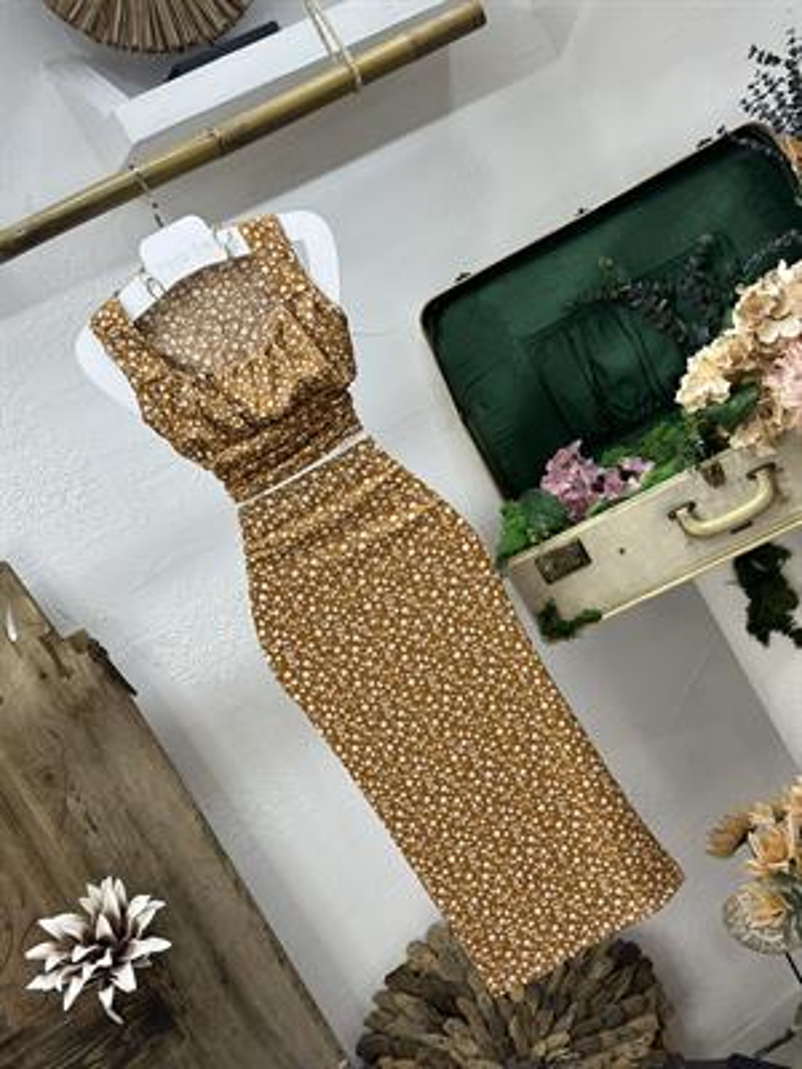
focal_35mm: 48
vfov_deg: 39.7
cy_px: 534
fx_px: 1483
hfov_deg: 30.3
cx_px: 401
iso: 80
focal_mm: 6.86
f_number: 1.78
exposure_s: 1/100
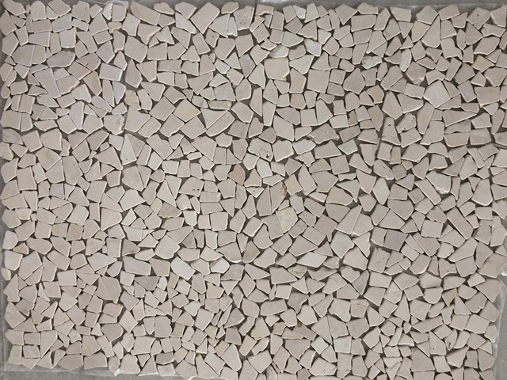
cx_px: 254
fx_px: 425
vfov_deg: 48.2
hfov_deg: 61.7
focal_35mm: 29
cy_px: 190
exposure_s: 1/33
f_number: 2.2
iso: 100
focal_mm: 4.15
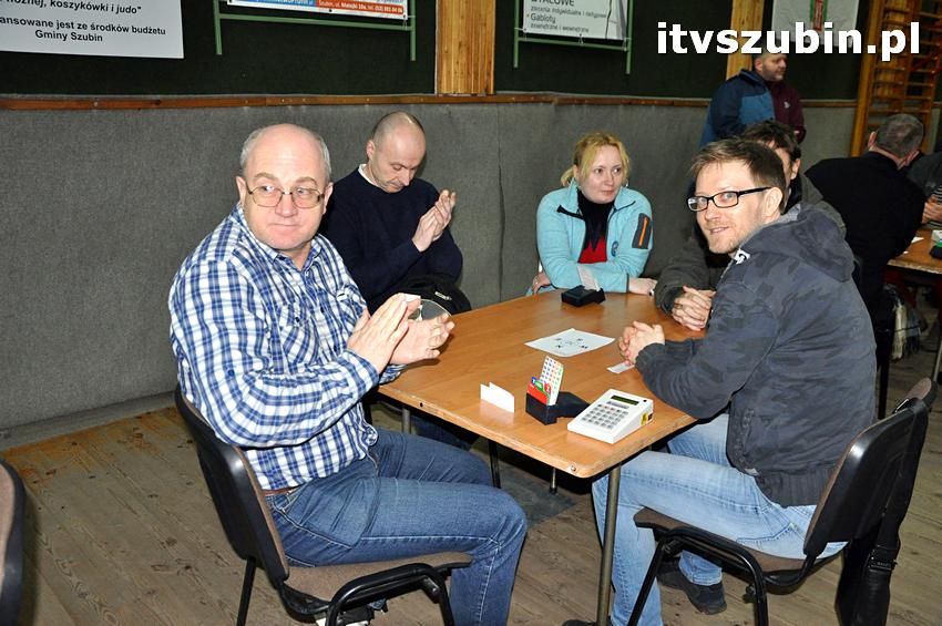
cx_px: 471
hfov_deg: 59.5
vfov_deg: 41.6
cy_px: 313
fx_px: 823
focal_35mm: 32
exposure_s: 1/60
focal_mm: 21
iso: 1250
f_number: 4.5
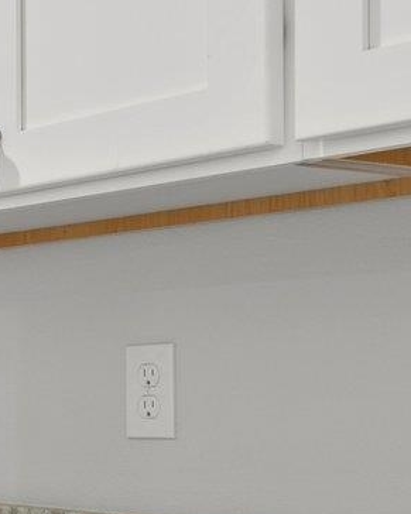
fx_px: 1445
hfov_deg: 13.7
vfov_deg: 20.0
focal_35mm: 95
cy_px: 386
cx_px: -424
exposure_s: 5
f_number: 9
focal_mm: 18
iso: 100
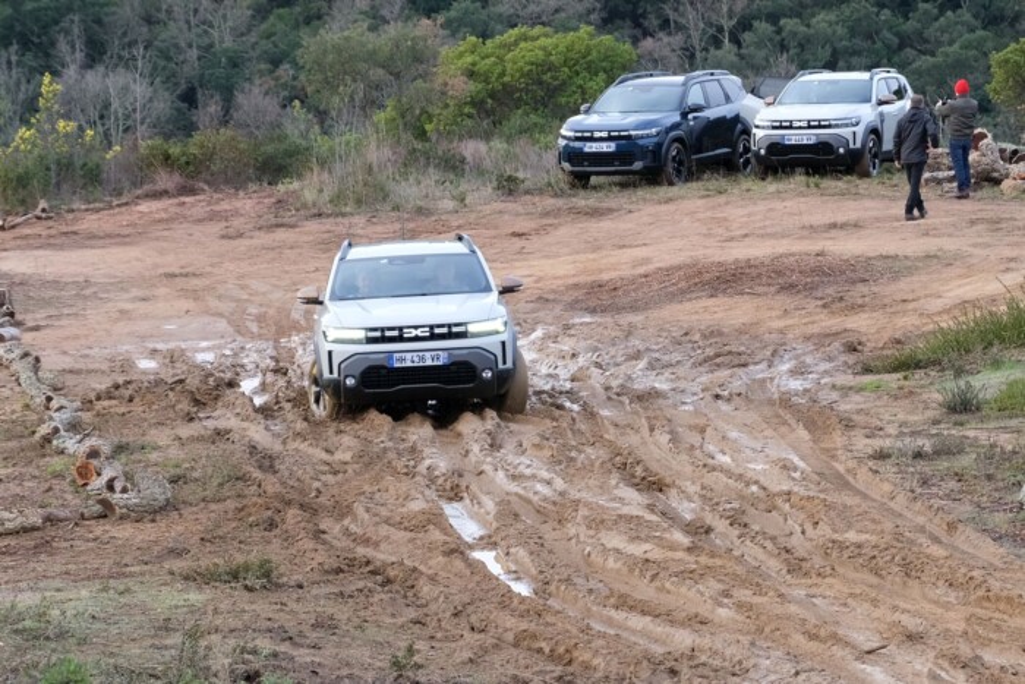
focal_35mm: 83
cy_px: 342
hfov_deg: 24.5
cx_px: 512
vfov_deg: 16.5
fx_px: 2364
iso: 250
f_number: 4
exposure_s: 1/160
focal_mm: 55
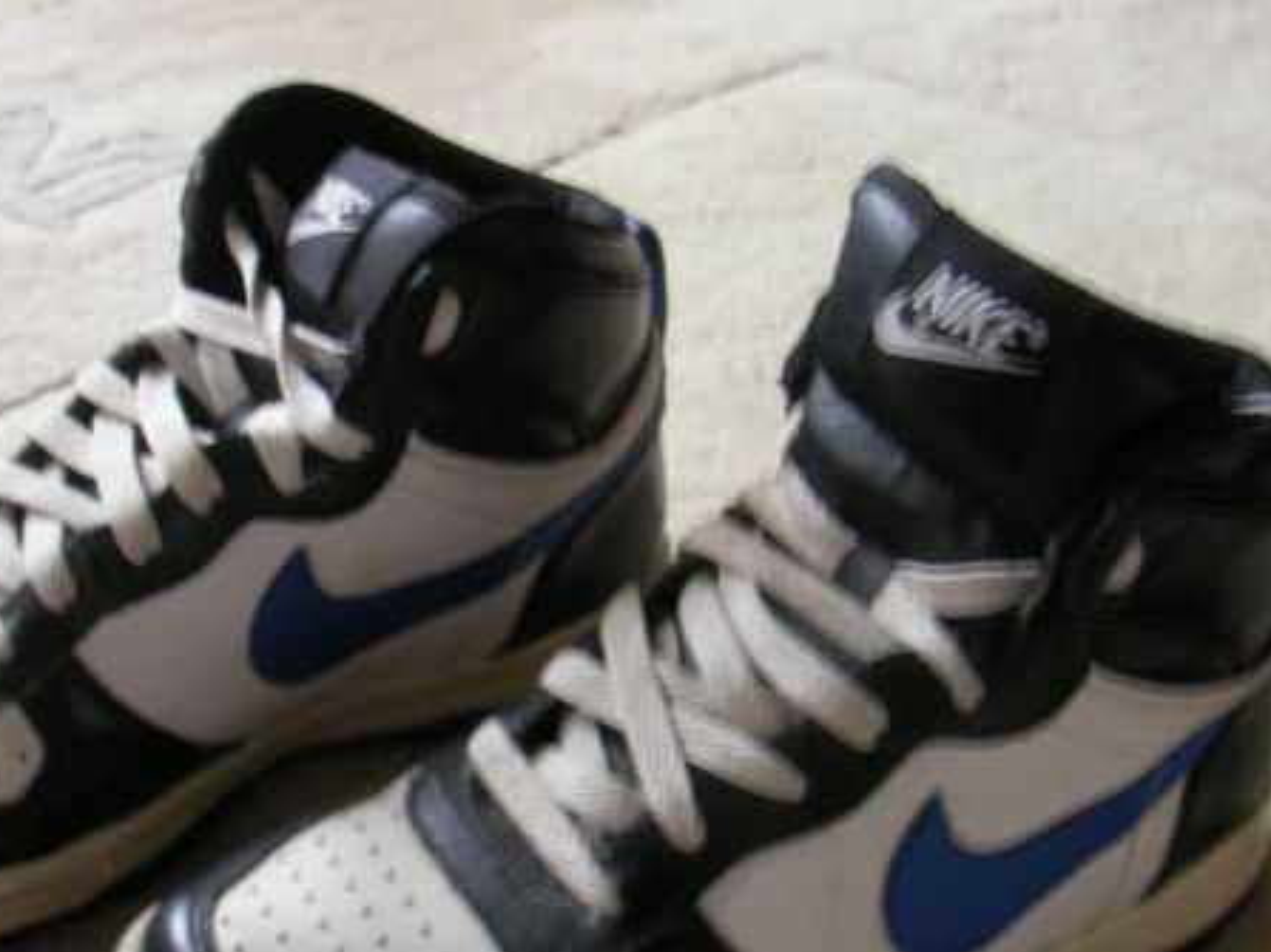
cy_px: 591
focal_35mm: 55
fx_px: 2019
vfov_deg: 26.5
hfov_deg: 34.7
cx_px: 446
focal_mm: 6.3
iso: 100
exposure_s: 1/4.6
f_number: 3.5
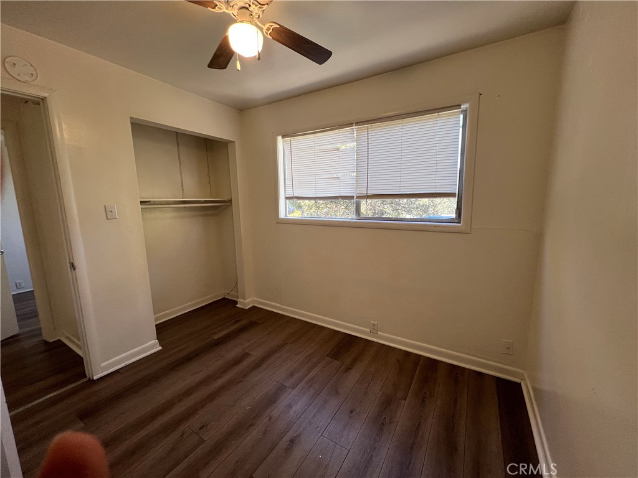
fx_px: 240
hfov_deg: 106.2
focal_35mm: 13
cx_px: 319
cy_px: 239
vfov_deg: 89.9
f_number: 1.8
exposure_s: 1/120
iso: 125
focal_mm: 1.57
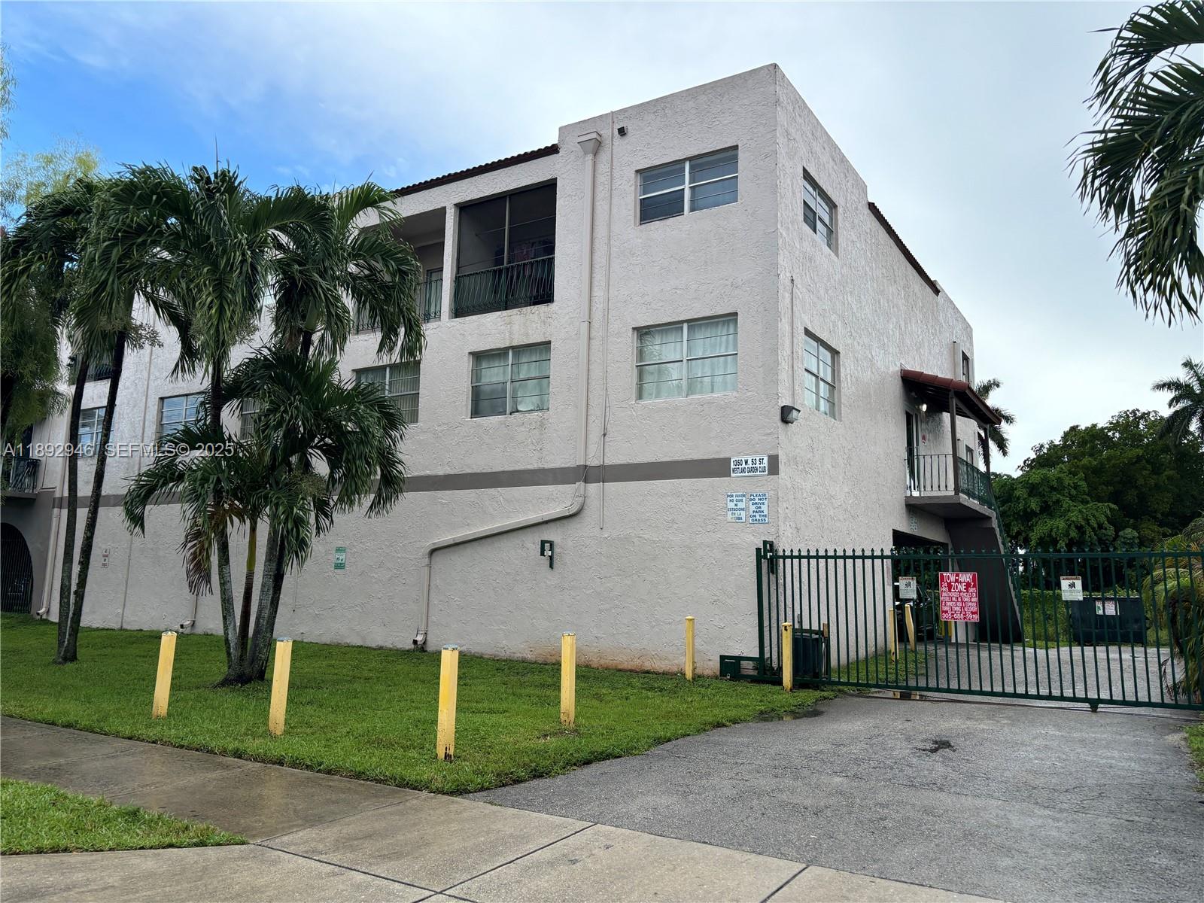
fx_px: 904
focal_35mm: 26
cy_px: 452
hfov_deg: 67.3
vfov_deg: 53.1
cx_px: 602
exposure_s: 1/1047
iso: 50
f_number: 1.6
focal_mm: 5.96
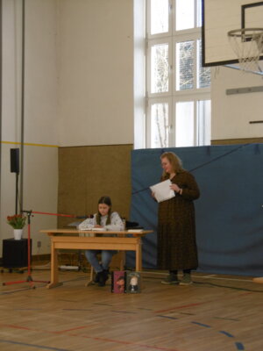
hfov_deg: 18.9
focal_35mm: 78
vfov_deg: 25.0
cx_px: 132
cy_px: 176
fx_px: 790
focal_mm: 14
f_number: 4.5
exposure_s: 1/100
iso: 200
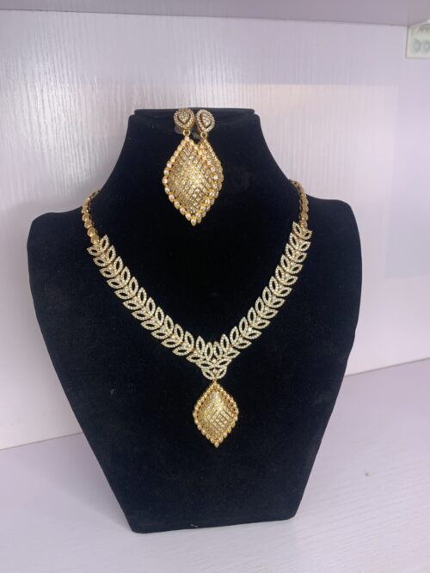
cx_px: 215
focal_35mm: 26
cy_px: 286
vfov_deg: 67.3
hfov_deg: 53.0
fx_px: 431
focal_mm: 4.25
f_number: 1.8
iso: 40
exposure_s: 1/100
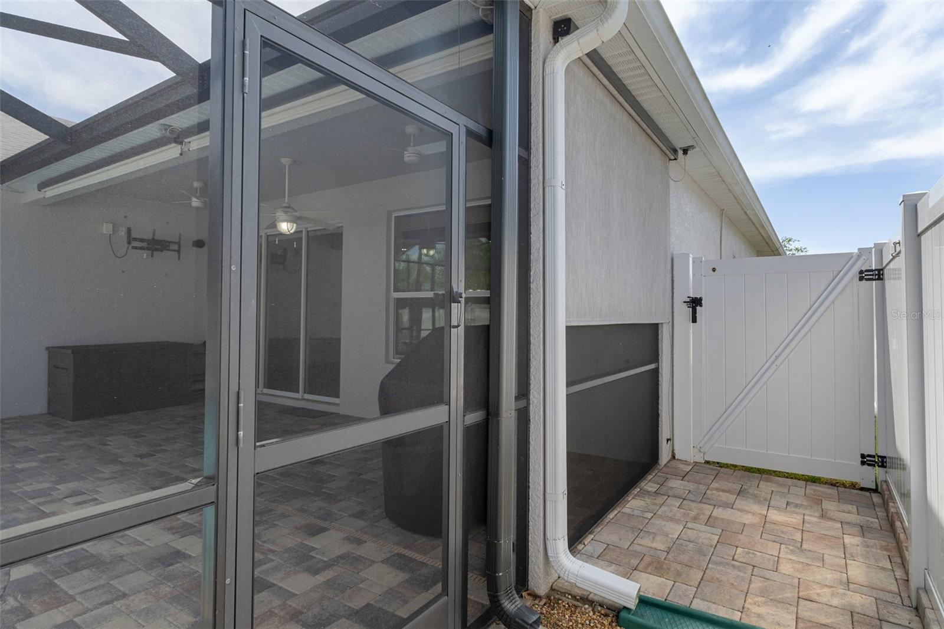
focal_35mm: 20
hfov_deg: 85.4
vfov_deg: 63.2
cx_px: 472
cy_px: 314
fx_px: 511
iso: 320
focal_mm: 13
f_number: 8
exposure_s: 1/200
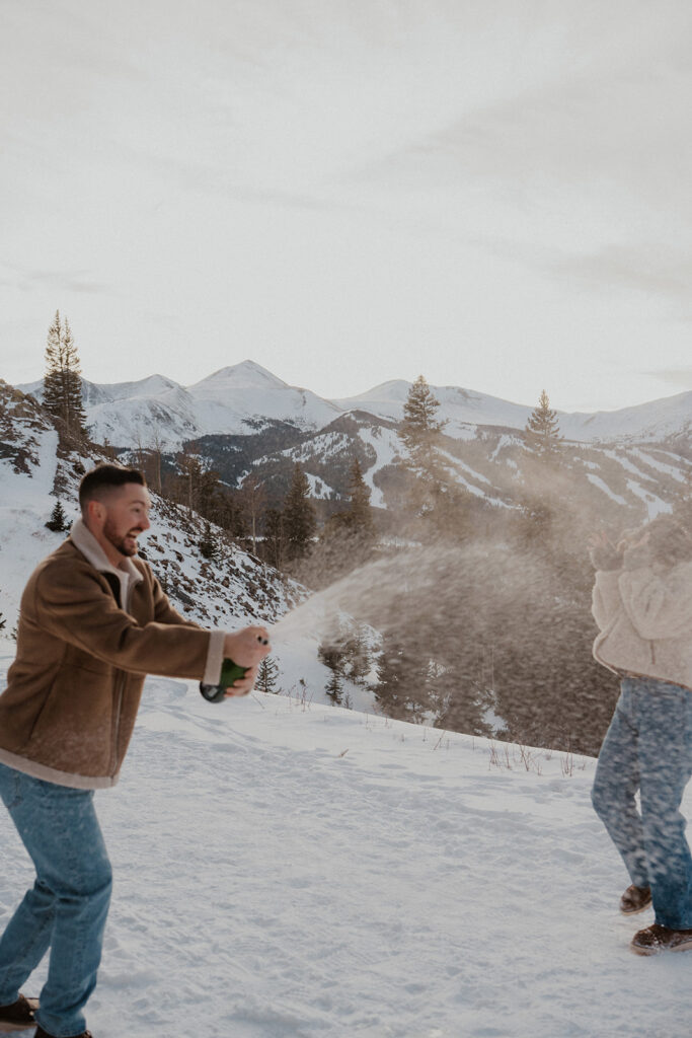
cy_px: 519
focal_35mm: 37
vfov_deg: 51.9
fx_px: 1066
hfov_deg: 36.0
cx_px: 346
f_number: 3.2
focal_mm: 37
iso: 400
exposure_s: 1/800
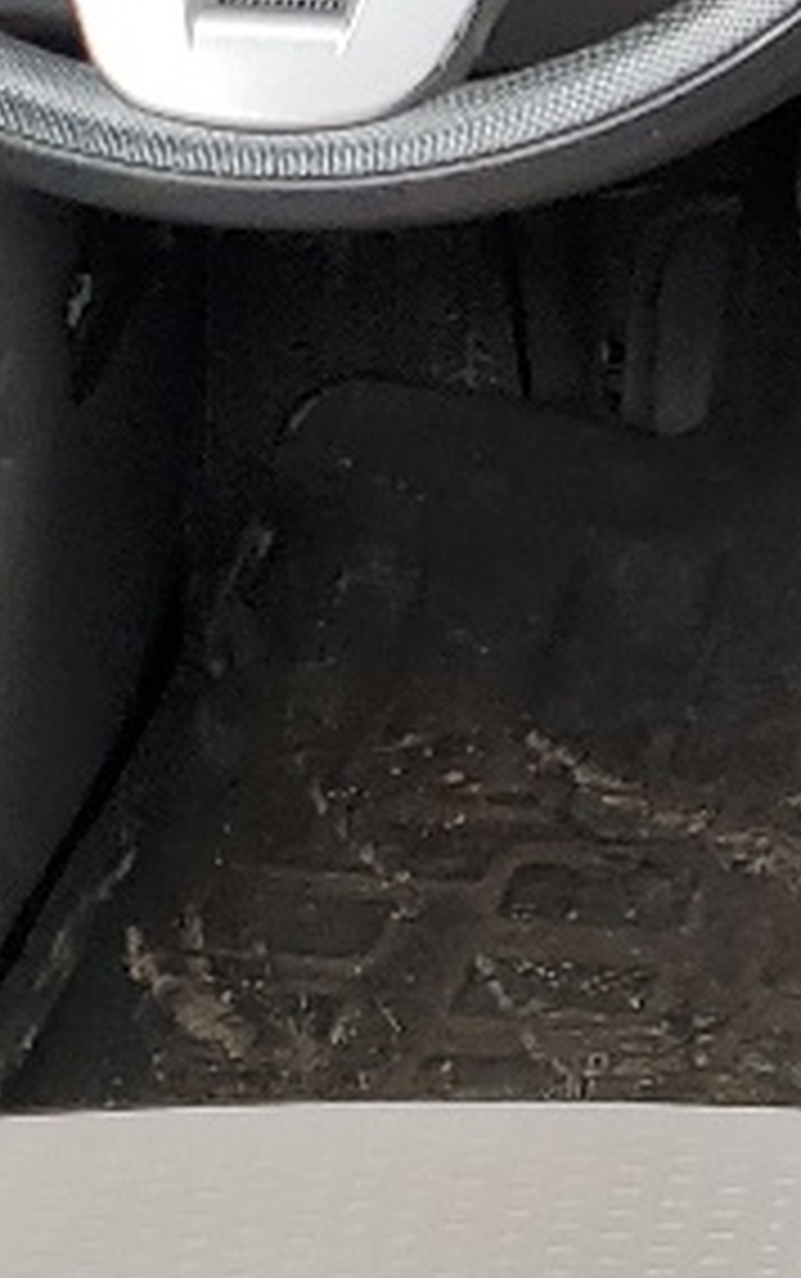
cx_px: 2084
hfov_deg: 7.7
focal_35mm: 155
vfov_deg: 13.5
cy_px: 585
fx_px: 5403
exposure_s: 1/112
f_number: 1.5
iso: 50
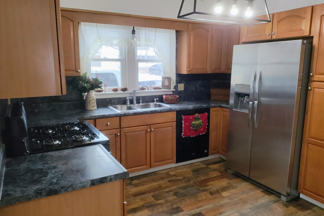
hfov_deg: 67.4
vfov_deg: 47.9
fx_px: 243
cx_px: 156
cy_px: 102
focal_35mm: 27
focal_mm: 4.71
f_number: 1.7
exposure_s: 1/120
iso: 398
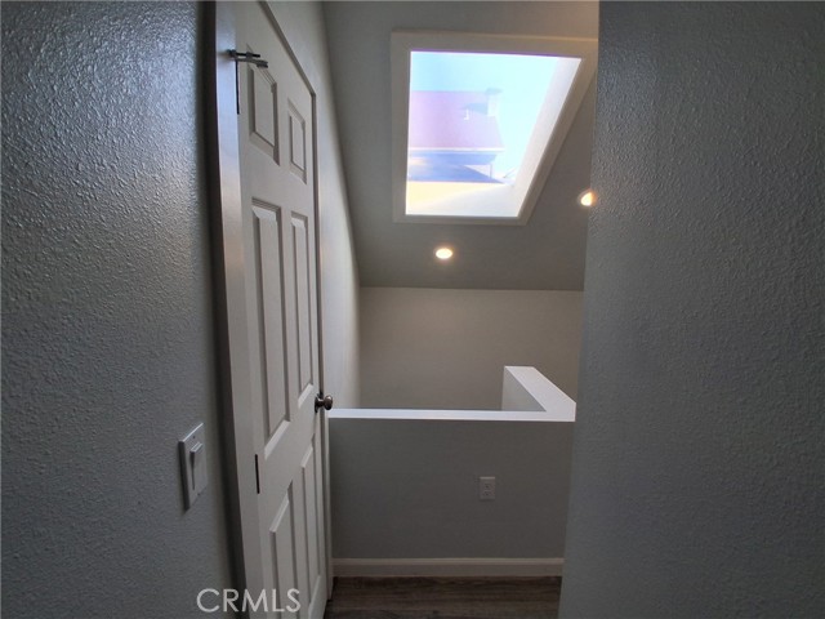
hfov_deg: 91.0
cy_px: 310
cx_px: 412
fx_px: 405
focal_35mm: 17
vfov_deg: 74.7
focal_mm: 1.4
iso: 50
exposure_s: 1/202
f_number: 2.2
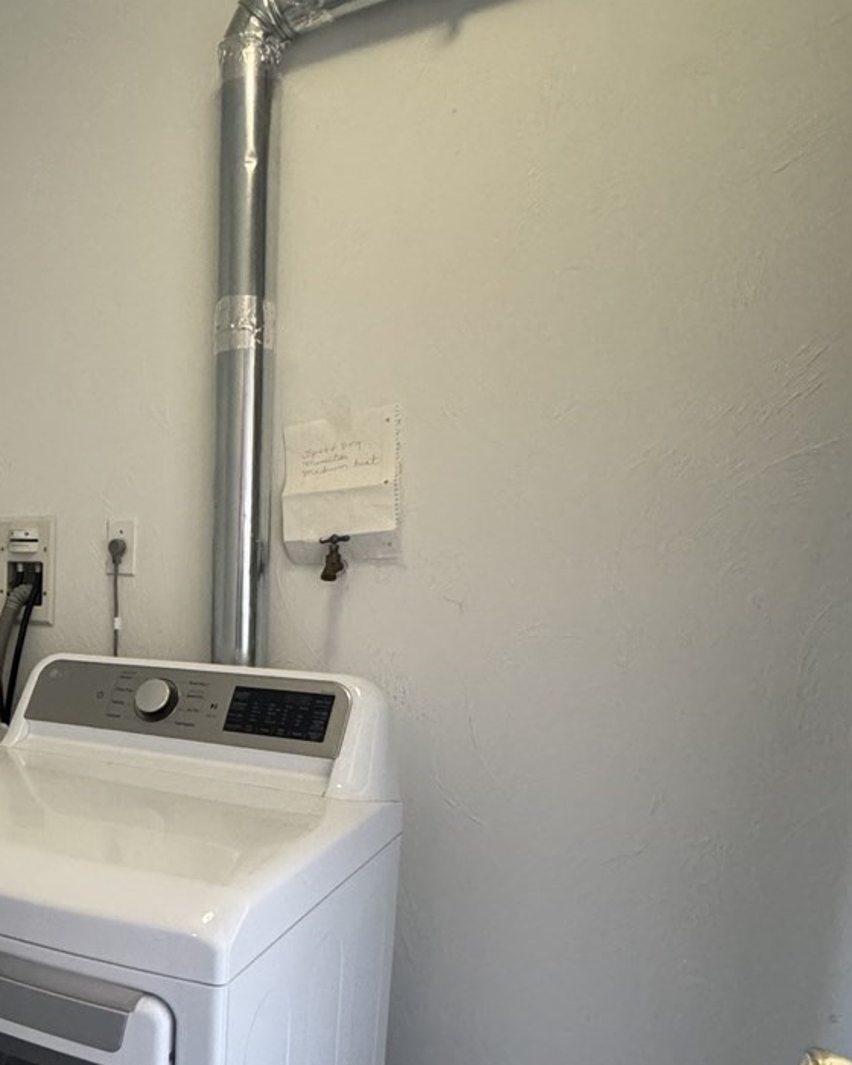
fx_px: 946
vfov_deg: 57.3
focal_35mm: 30
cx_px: 5
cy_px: 721
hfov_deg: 42.1
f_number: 2.2
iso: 800
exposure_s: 1/60
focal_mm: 2.22
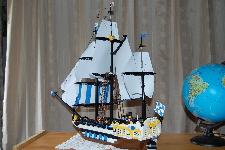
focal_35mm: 39
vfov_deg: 34.1
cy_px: 75
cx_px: 112
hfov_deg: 49.6
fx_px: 244
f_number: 4
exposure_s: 1/60
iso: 400
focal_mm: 26
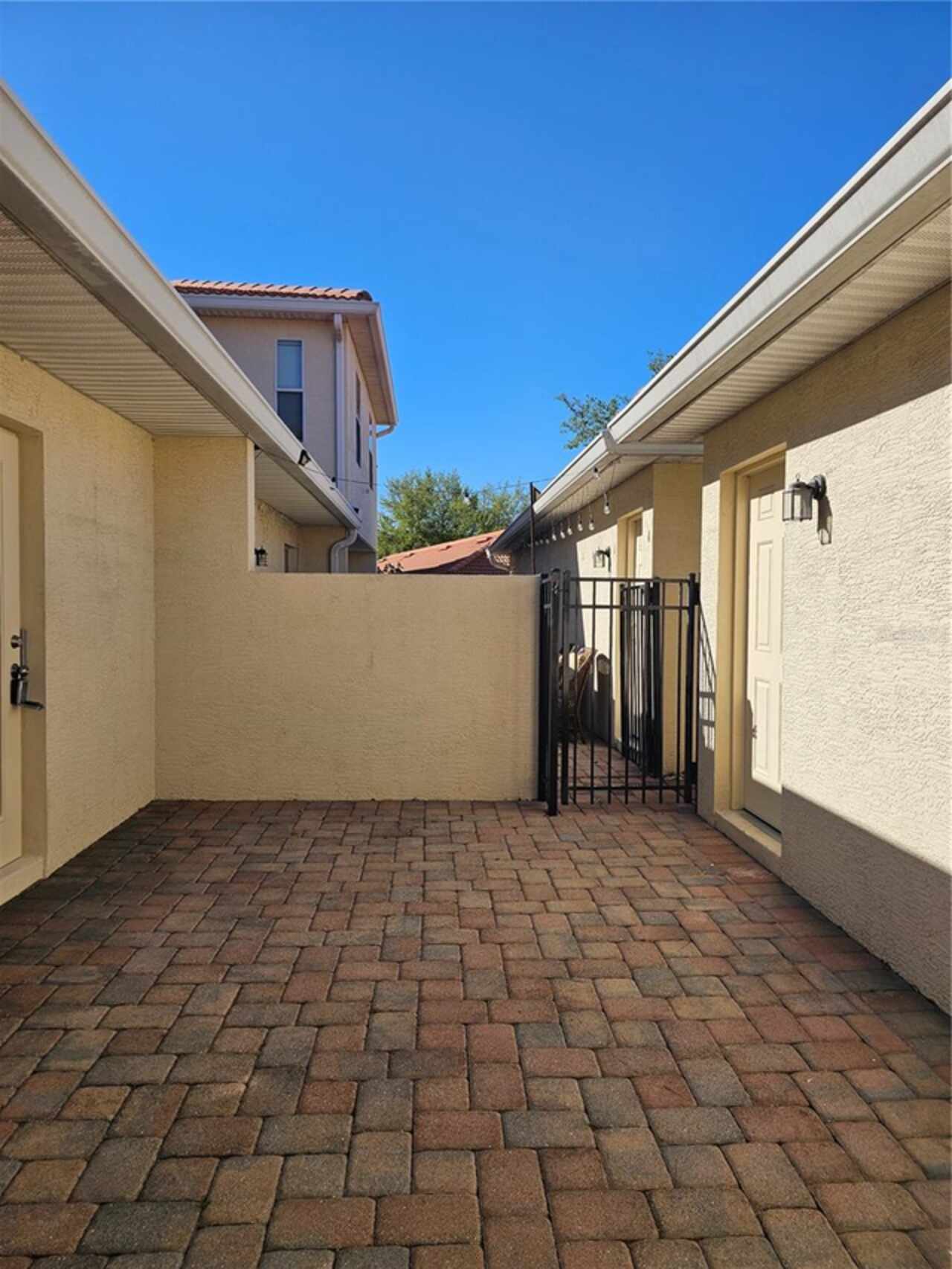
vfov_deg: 73.9
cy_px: 634
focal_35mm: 23
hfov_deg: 58.9
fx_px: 843
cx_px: 476
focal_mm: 6.3
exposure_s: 1/836
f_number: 1.7
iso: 10
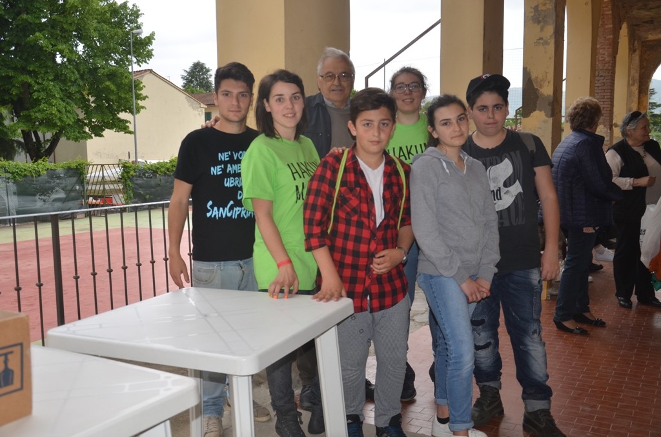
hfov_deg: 53.2
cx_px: 330
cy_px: 218
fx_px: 660
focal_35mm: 36
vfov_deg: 36.7
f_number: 3.8
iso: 200
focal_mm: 24
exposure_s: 1/250
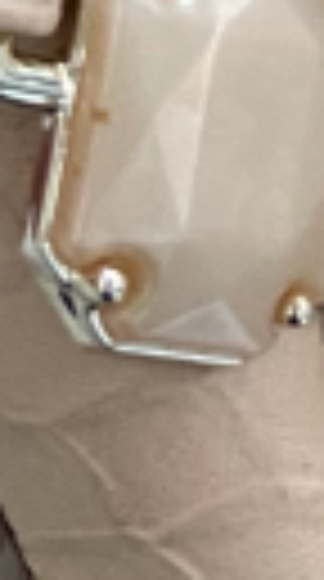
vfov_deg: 9.5
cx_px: 758
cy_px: -535
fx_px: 3288
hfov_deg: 5.5
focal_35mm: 214
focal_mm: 4.25
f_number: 1.8
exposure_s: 1/60
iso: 250
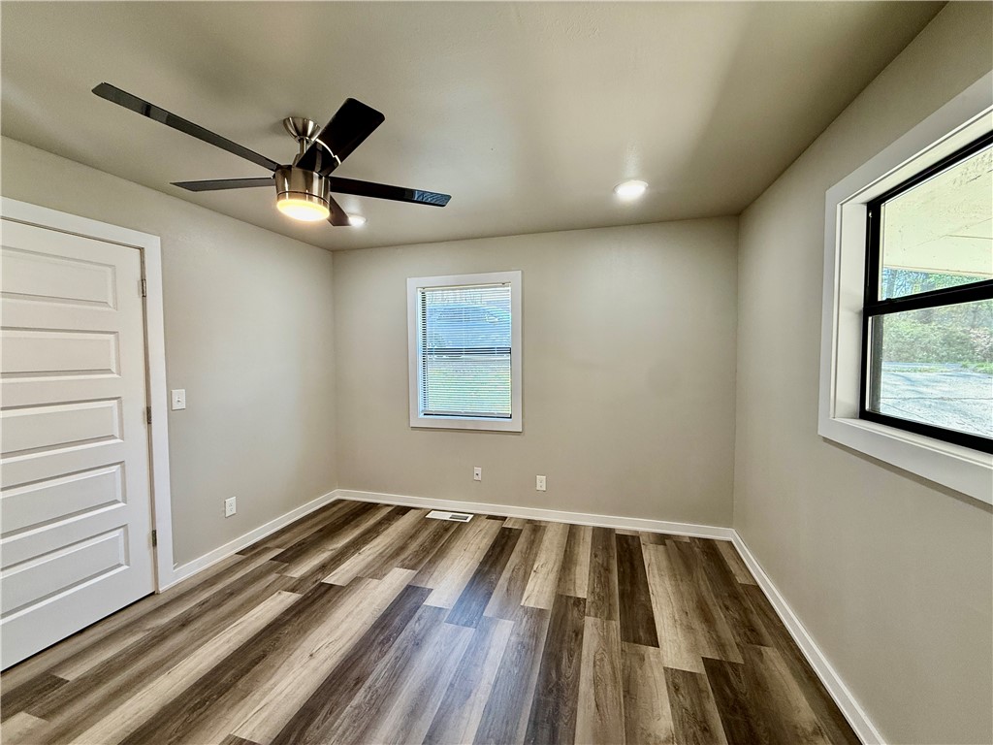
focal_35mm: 14
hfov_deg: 102.1
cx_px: 496
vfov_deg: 85.7
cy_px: 372
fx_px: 402
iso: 125
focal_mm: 2.22
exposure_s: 1/120
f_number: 2.2
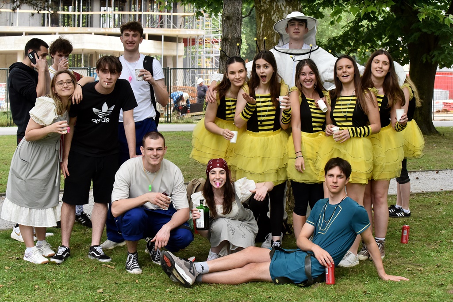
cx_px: 226
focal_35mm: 70
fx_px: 881
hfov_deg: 28.8
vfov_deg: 19.5
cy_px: 151
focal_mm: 70
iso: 2500
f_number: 8
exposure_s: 1/1600
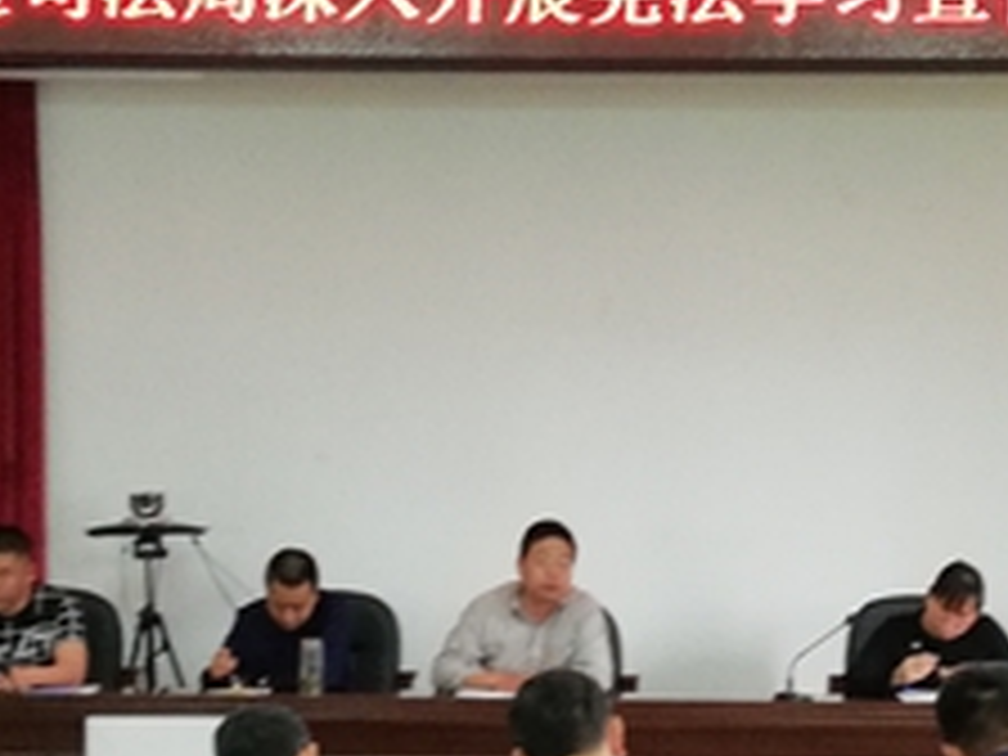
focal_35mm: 96
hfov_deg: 20.4
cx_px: 652
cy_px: 493
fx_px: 2795
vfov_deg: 15.4
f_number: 2.2
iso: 400
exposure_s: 1/25
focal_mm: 3.81
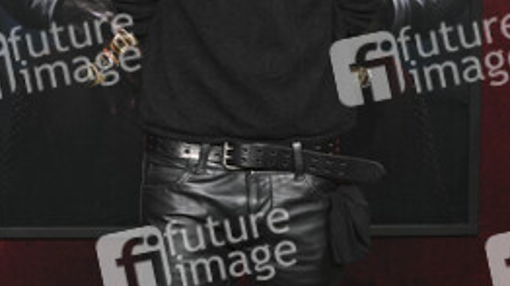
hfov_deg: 22.2
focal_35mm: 96
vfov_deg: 12.4
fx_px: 1297
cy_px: -37
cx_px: 253
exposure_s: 1/400
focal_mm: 60
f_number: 7.1
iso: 320
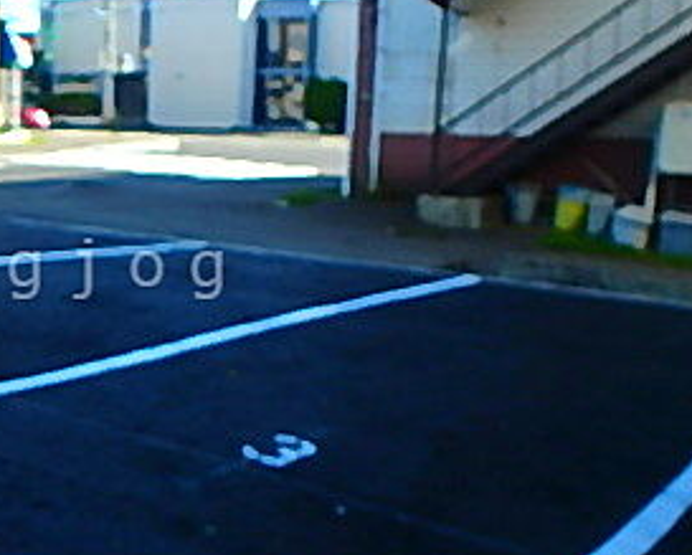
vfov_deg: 31.5
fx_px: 984
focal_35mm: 48
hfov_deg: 36.3
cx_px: 63
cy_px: 269
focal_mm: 3.7
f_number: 3.5
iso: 125
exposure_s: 1/320
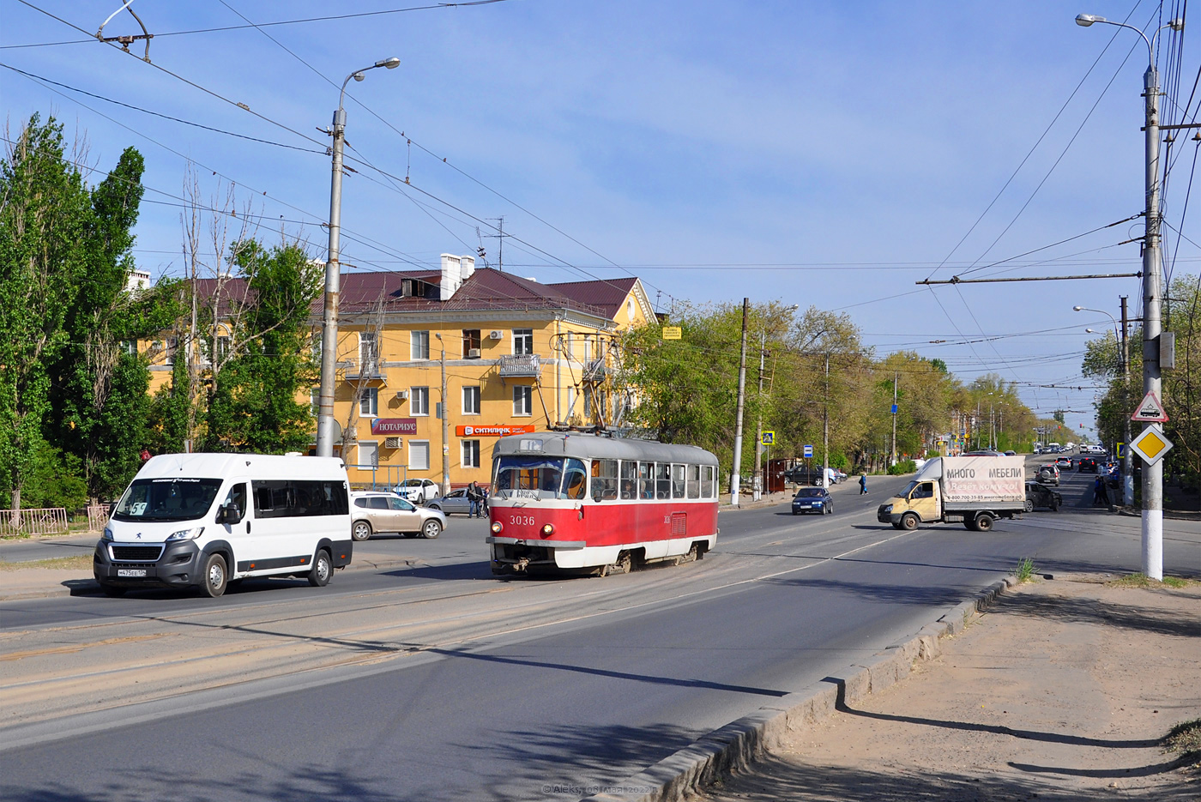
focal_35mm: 38
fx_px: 1252
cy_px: 401
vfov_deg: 35.5
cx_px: 600
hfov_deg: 51.3
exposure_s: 1/640
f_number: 9
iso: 200
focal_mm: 25
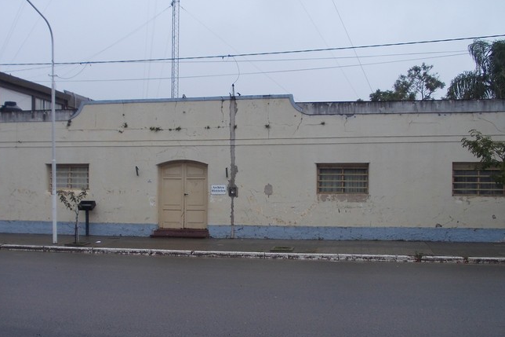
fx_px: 659
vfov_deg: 28.5
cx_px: 205
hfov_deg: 41.8
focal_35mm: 47
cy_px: 207
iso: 80
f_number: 6.2
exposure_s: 1/160
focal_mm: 5.3
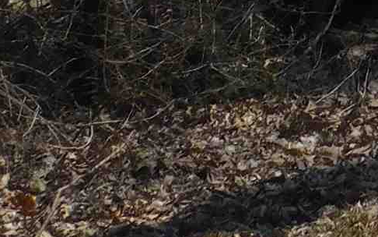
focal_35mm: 268
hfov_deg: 7.6
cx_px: 633
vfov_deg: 4.6
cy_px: -532
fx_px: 2762
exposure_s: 1/1250
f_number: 3.6
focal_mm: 7.1
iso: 125
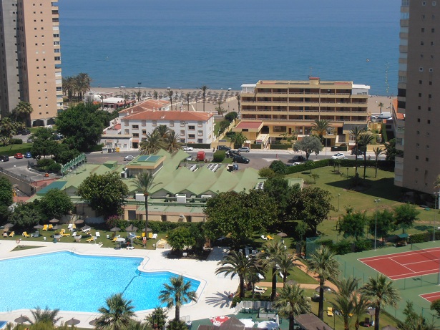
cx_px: 220
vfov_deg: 21.3
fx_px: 877
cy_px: 165
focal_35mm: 69
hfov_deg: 28.2
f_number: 4.8
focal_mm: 12.29
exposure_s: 1/1000
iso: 80
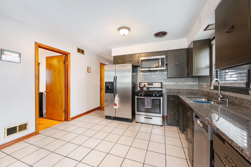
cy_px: 84
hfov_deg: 104.3
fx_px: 98
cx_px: 126
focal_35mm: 14
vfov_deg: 81.1
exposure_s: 1.3
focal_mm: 14
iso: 1000
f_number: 9
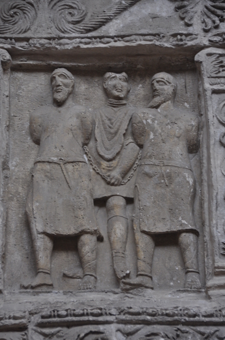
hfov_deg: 8.7
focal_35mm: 158
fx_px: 1482
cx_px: 112
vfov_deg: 13.1
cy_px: 170
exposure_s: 1/40
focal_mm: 105
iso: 640
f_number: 5.3
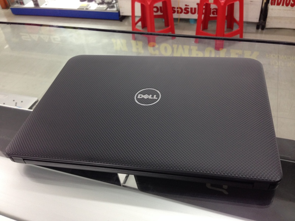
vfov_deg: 42.9
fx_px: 281
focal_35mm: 33
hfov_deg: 55.4
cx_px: 148
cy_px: 110
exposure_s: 1/20
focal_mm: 4.12
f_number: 2.4
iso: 100
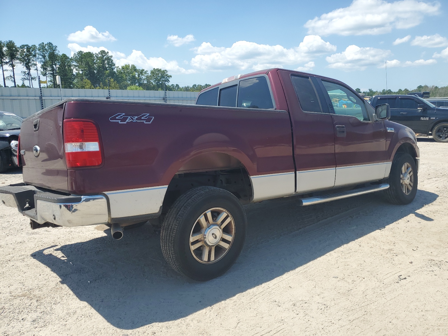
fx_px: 336
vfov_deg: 53.1
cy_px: 168
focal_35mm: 26
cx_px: 224
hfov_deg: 67.3
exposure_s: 1/2500
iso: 50
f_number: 1.5
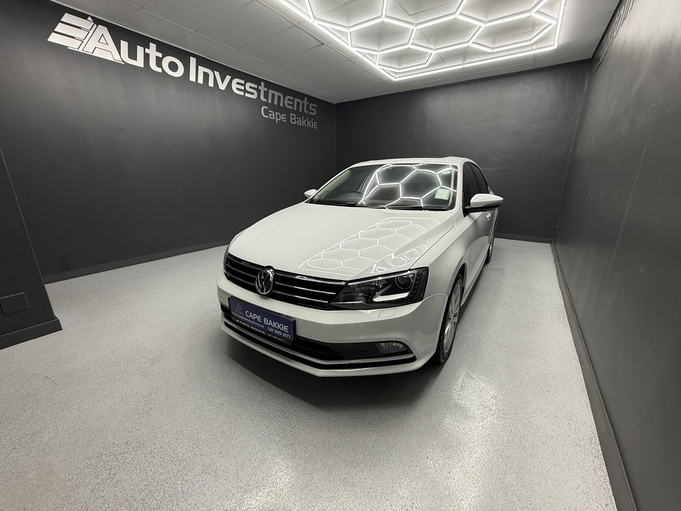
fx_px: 275
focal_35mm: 14
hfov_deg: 102.1
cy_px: 256
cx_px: 340
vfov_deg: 85.7
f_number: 2.2
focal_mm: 2.22
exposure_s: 1/100
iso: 100
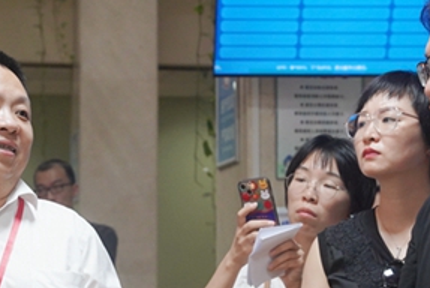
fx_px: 1426
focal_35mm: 119
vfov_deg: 11.5
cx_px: 138
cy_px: 244
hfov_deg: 17.1
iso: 2000
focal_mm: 42.8
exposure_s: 1/160
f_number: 4
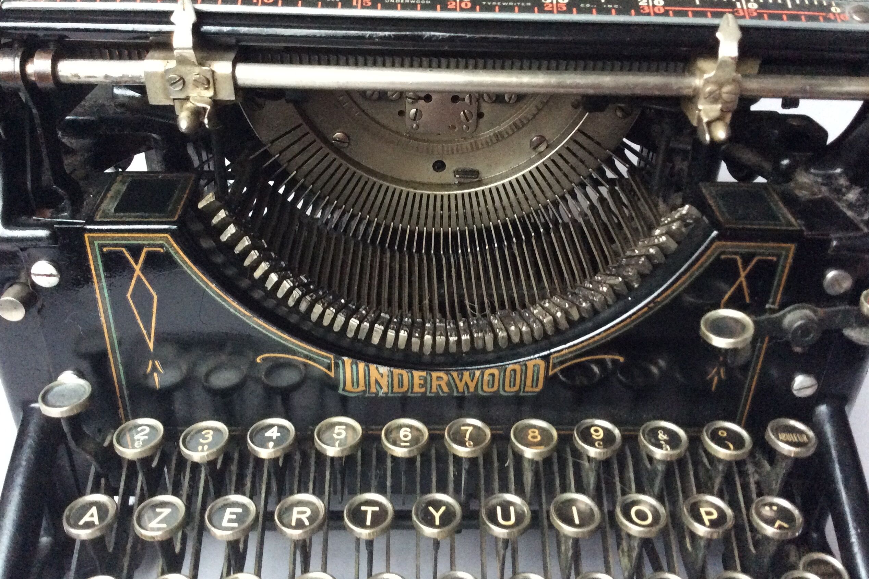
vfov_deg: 38.9
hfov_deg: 55.8
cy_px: 270
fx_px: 821
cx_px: 433
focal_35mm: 34
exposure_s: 1/25
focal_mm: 3.3
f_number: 2.4
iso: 320
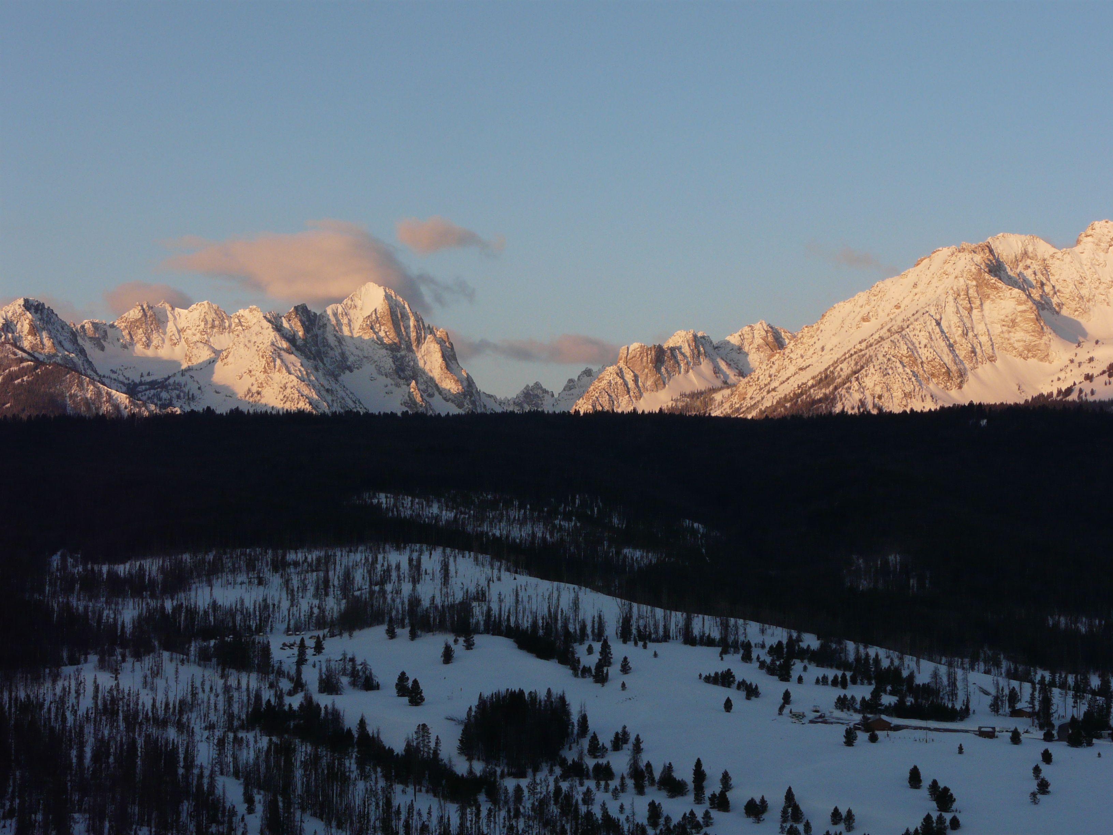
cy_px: 418
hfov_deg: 29.0
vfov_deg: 21.9
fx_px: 2154
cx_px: 556
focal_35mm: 67
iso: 100
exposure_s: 1/200
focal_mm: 11.1
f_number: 5.6
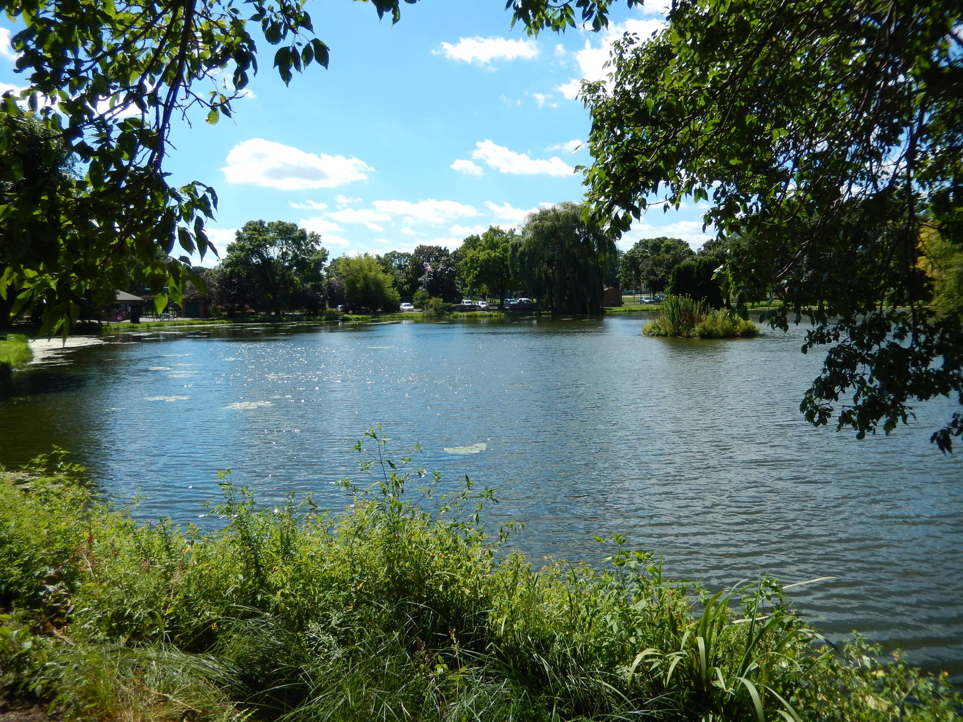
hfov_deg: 69.4
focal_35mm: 25
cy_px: 361
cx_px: 482
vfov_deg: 54.9
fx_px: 695
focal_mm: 4.5
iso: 125
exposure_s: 1/1500
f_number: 3.4
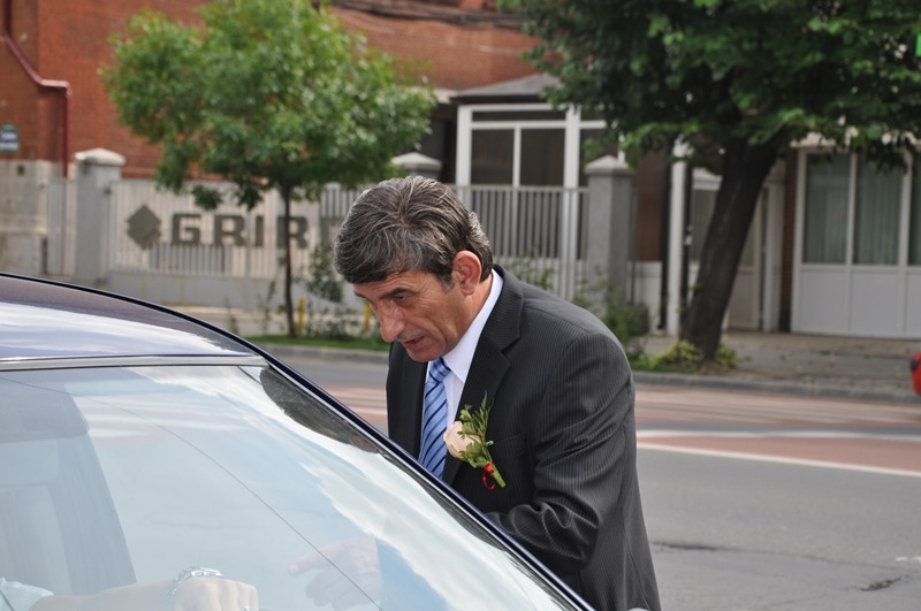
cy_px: 306
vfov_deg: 13.0
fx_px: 2682
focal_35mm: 105
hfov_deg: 19.5
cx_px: 460
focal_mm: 70
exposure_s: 1/200
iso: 200
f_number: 8
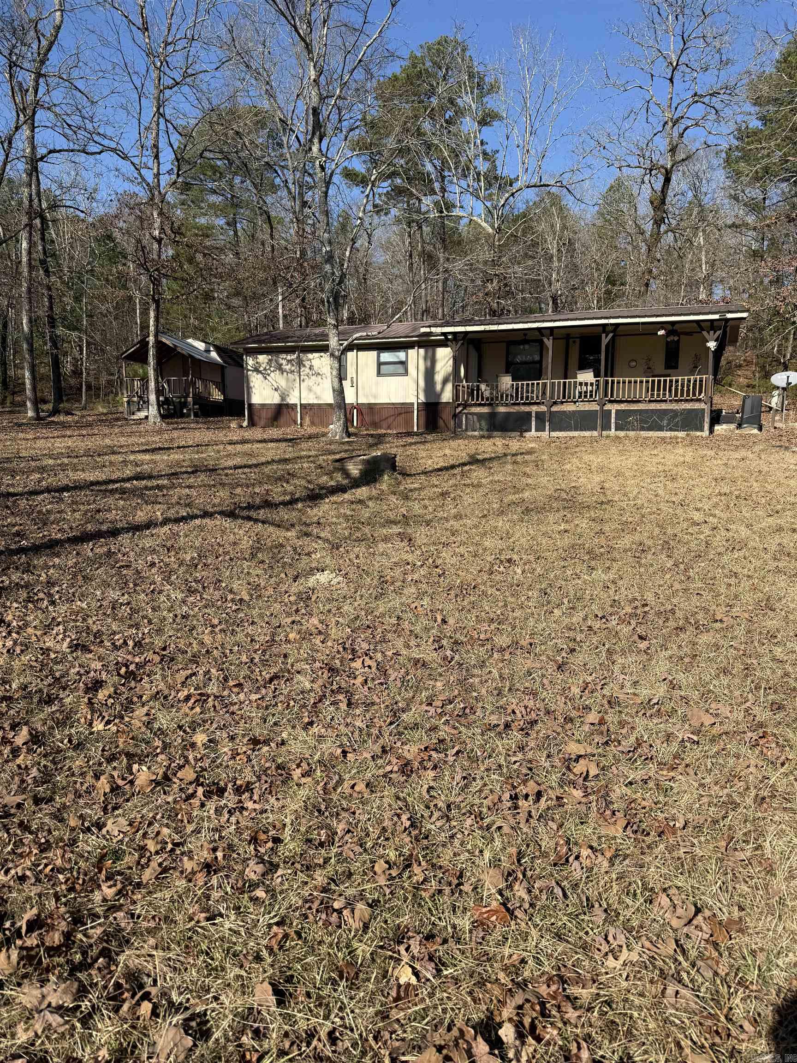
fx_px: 737
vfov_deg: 71.6
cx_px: 398
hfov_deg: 56.8
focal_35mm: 24
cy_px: 532
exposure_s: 1/3425
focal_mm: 6.76
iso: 80
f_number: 1.78
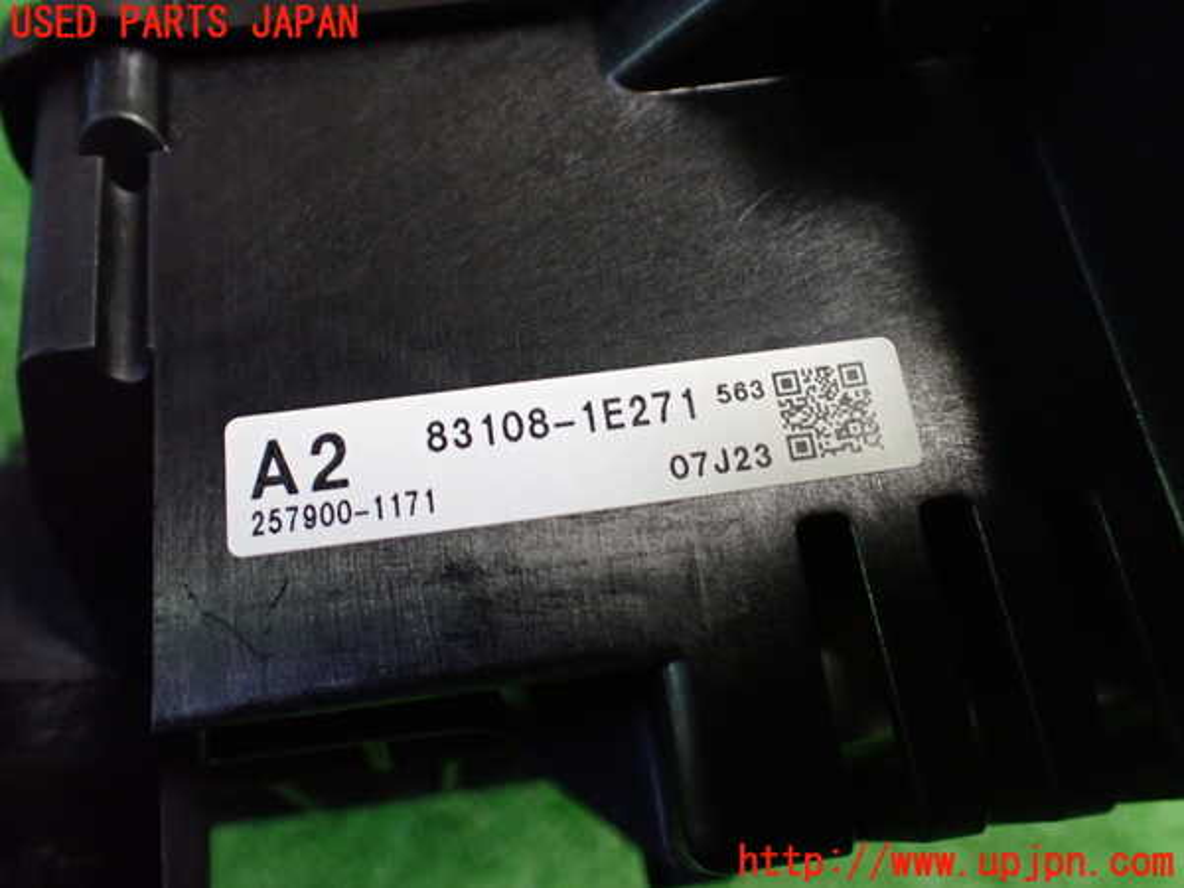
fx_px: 1026
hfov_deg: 60.0
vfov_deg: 46.8
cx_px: 592
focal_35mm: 30
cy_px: 444
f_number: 2.3
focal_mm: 5.4
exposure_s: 1/80
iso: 800
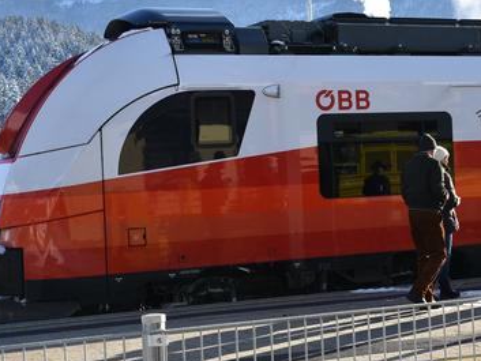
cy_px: 166
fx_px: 1182
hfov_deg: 22.6
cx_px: 398
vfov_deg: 17.4
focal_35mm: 85
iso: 100
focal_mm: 26
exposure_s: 1/250
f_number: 8
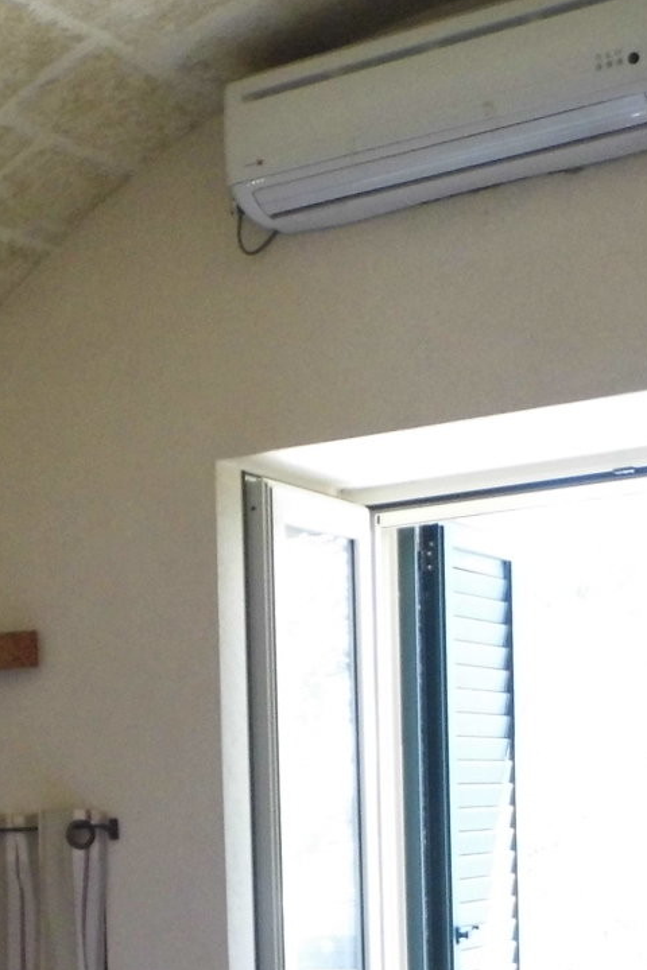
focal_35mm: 74
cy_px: 952
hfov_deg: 17.4
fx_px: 1995
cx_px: -175
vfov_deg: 26.0
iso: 200
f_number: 3.1
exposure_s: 1/60
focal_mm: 4.5
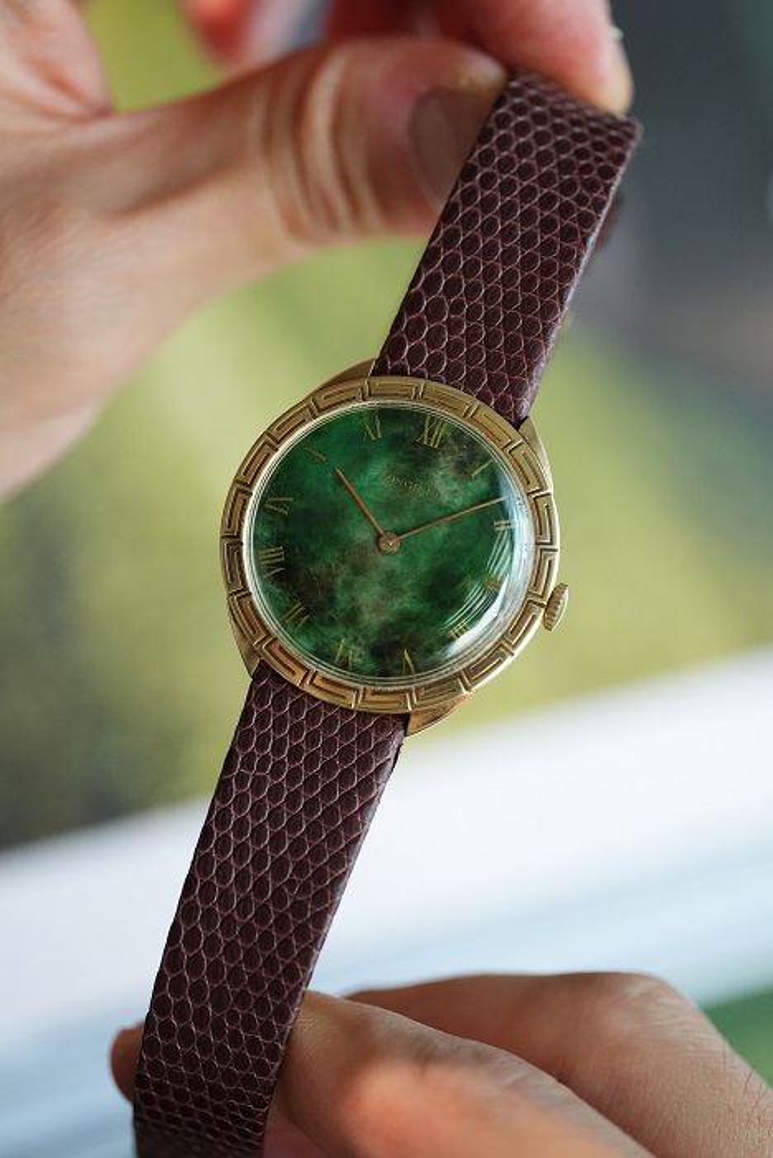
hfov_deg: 13.1
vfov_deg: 19.4
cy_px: 579
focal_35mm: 105
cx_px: 386
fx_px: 3378
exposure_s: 1/250
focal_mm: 105
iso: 4000
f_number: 3.2
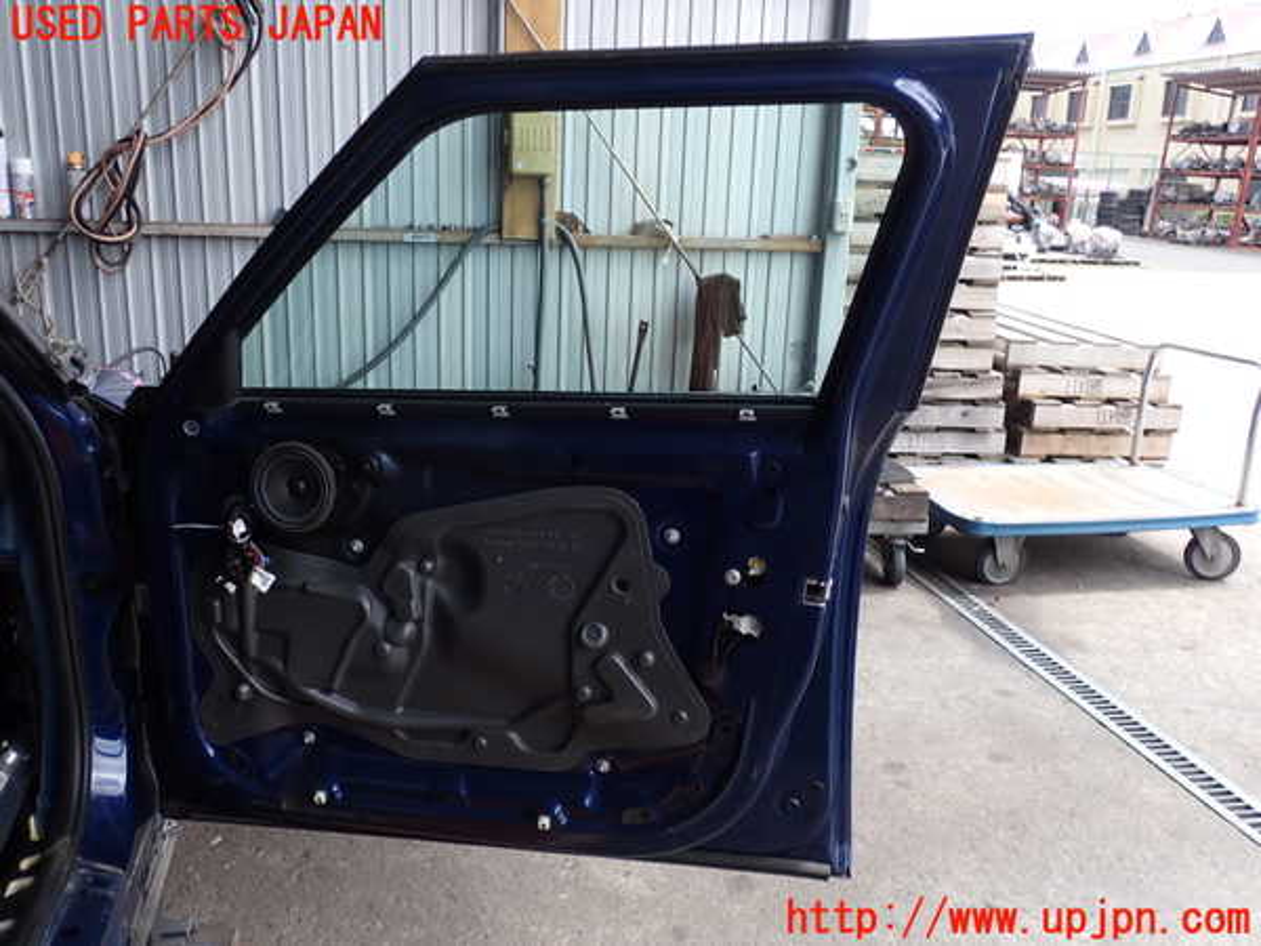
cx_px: 630
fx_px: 1093
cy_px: 473
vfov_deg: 46.8
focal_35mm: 30
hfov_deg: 60.0
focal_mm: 5.4
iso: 100
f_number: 3.2
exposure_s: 1/200
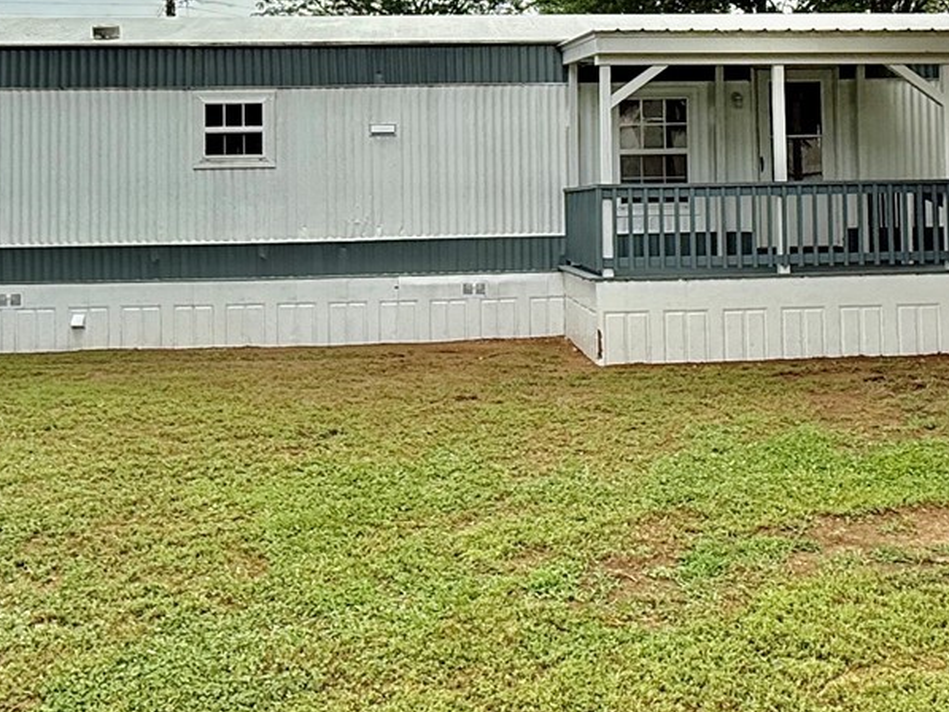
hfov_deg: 42.0
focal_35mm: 45
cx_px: 513
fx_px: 1234
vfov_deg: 31.4
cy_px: 145
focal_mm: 2.22
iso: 50
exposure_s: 1/1211
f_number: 2.2
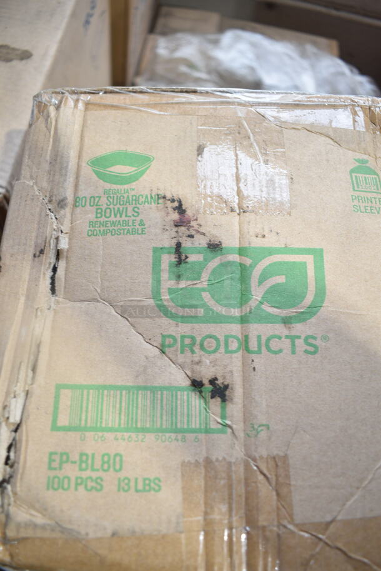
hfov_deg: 43.7
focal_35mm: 30
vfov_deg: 61.9
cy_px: 286
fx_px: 475
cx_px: 190
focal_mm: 20
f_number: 3.5
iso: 250
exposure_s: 1/30
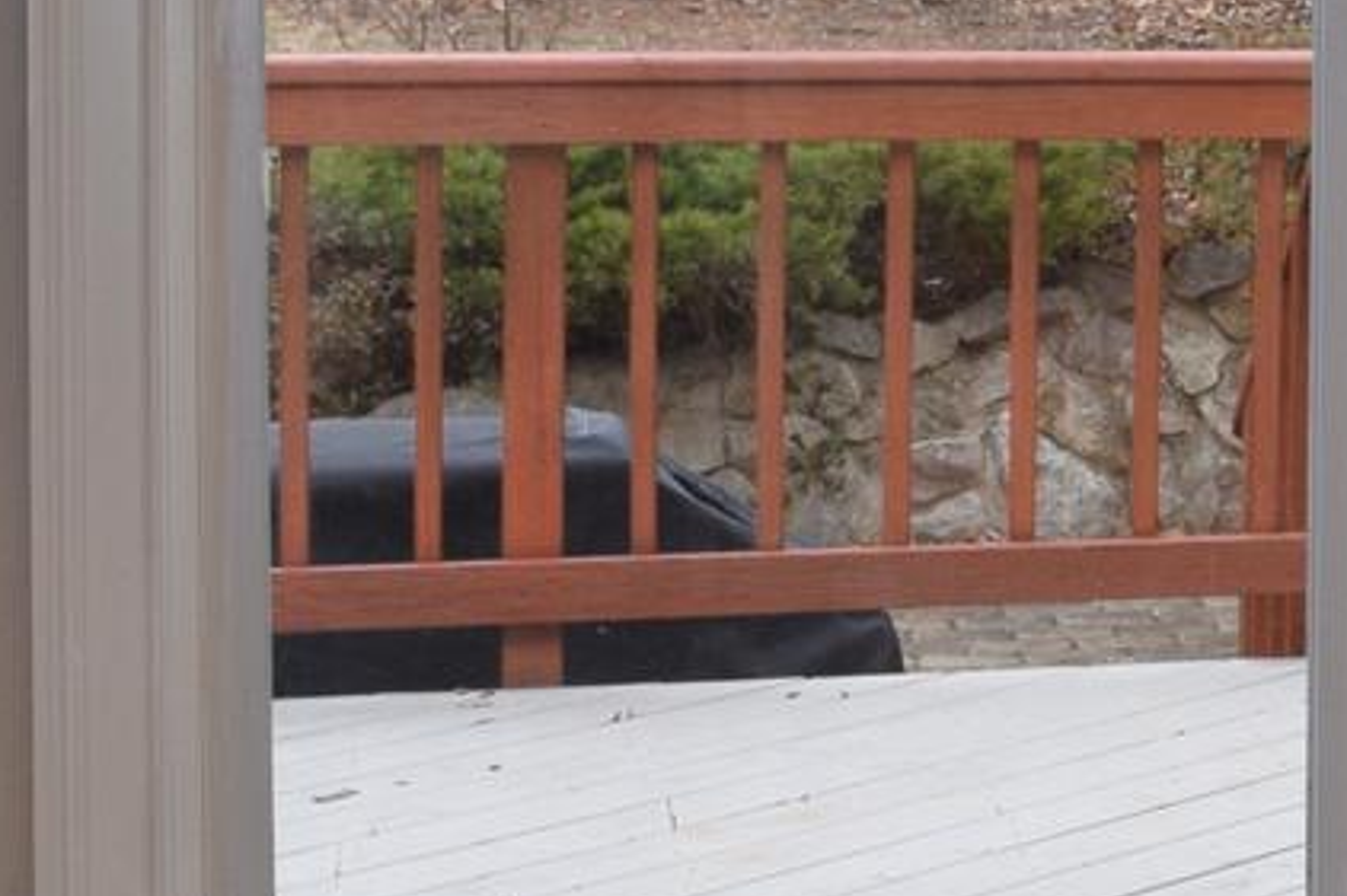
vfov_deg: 10.4
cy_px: 161
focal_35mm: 131
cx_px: 2665
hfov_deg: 13.5
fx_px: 4899
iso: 560
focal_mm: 18
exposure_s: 1/125
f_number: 5.6
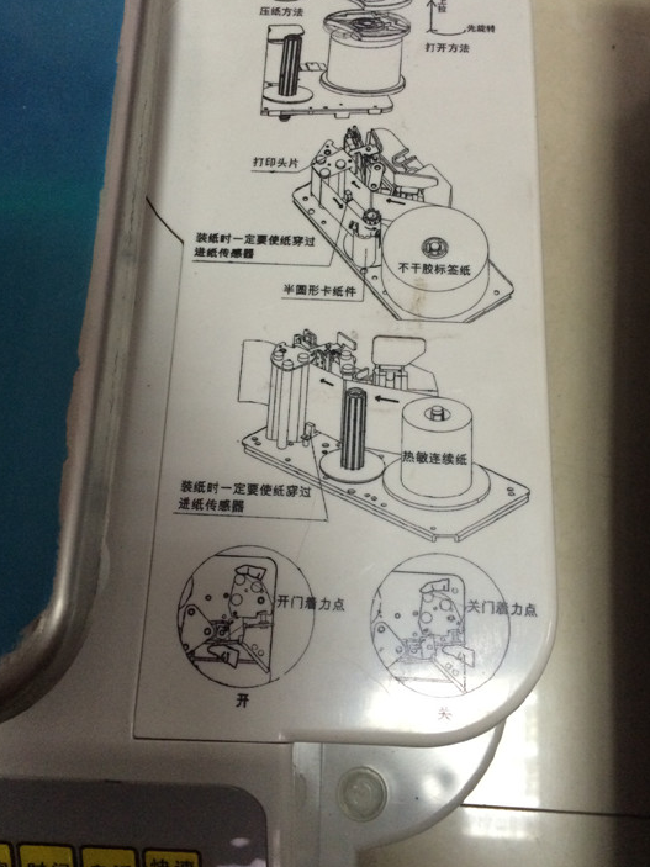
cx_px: 324
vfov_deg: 55.2
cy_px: 387
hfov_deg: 42.9
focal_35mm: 33
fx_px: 826
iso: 250
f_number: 2.2
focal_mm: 4.15
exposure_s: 1/25
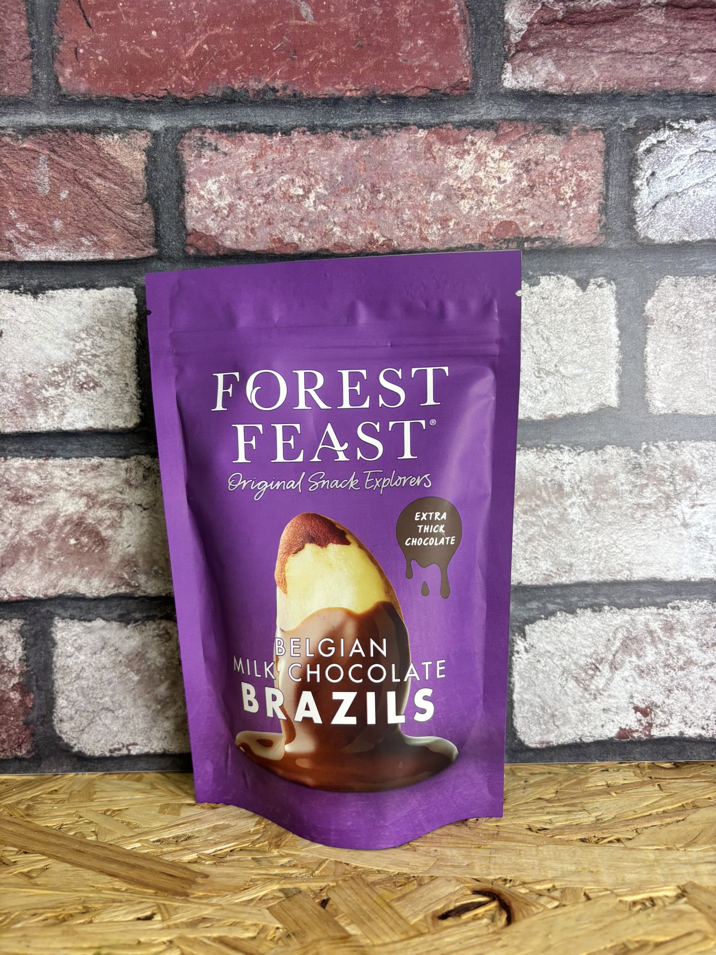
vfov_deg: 67.3
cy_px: 478
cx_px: 358
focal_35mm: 26
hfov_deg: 53.1
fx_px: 717
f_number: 1.6
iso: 80
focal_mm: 5.96
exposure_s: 1/100
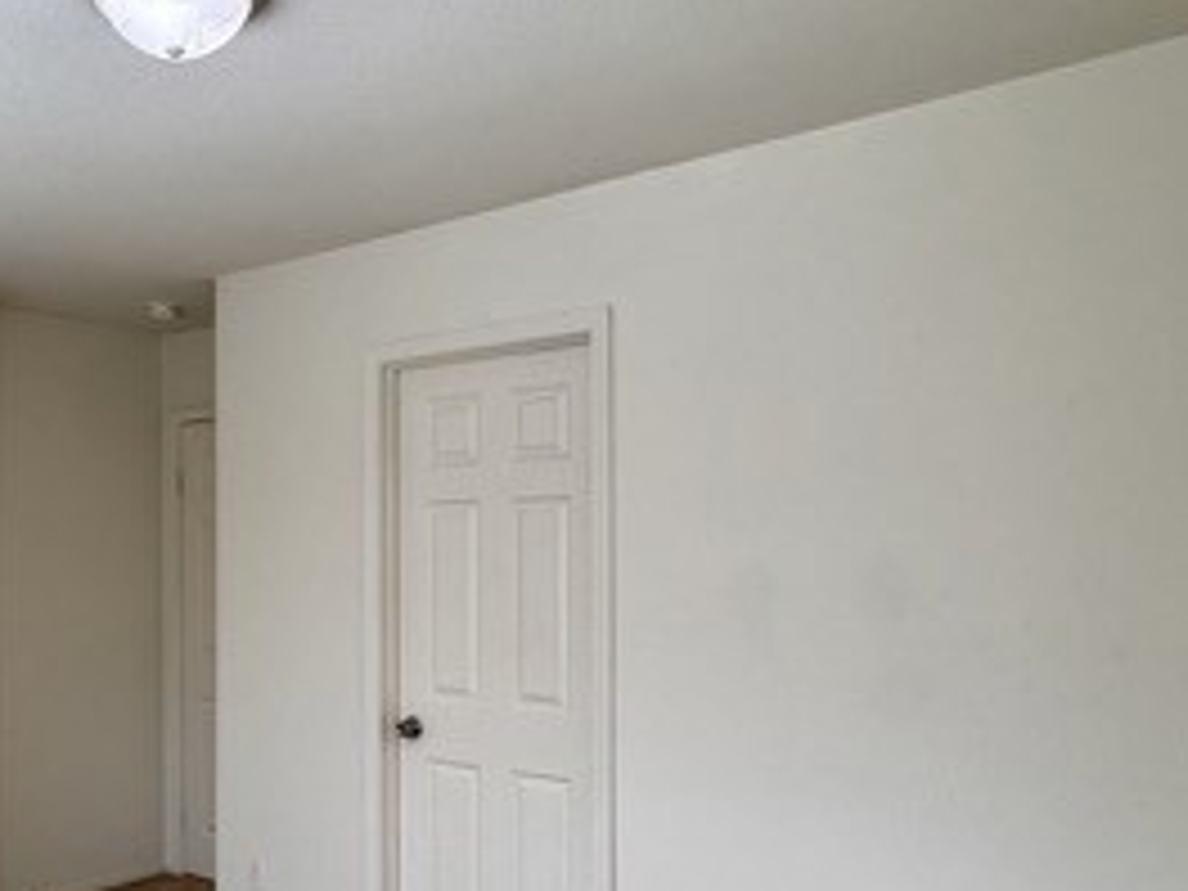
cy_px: 549
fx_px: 1167
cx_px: 274
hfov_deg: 51.3
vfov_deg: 41.5
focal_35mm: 34
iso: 40
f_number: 2.2
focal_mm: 2.22
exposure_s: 1/144
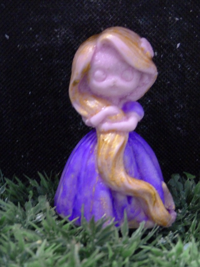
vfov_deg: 21.1
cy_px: 134
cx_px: 100
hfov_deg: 15.9
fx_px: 716
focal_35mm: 93
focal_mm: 16.8
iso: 800
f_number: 3.4
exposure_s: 1/10
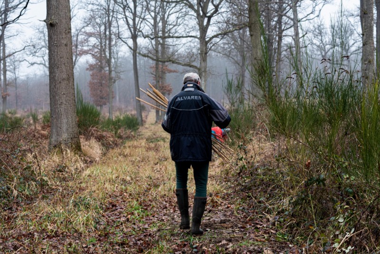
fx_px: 845
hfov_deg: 25.4
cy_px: 127
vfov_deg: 17.1
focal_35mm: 80
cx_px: 190
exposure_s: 1/80
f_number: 10
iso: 400
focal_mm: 80
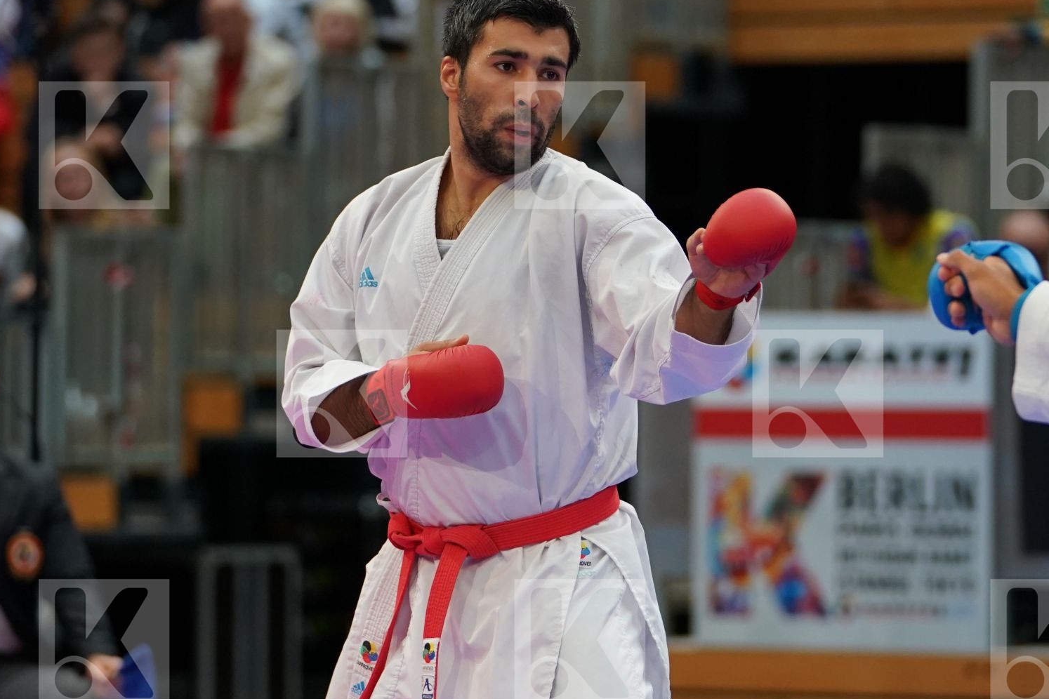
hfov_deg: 8.3
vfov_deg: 5.6
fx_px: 7197
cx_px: 580
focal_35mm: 247
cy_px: 394
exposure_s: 1/1000
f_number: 2.8
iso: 1600
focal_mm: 137
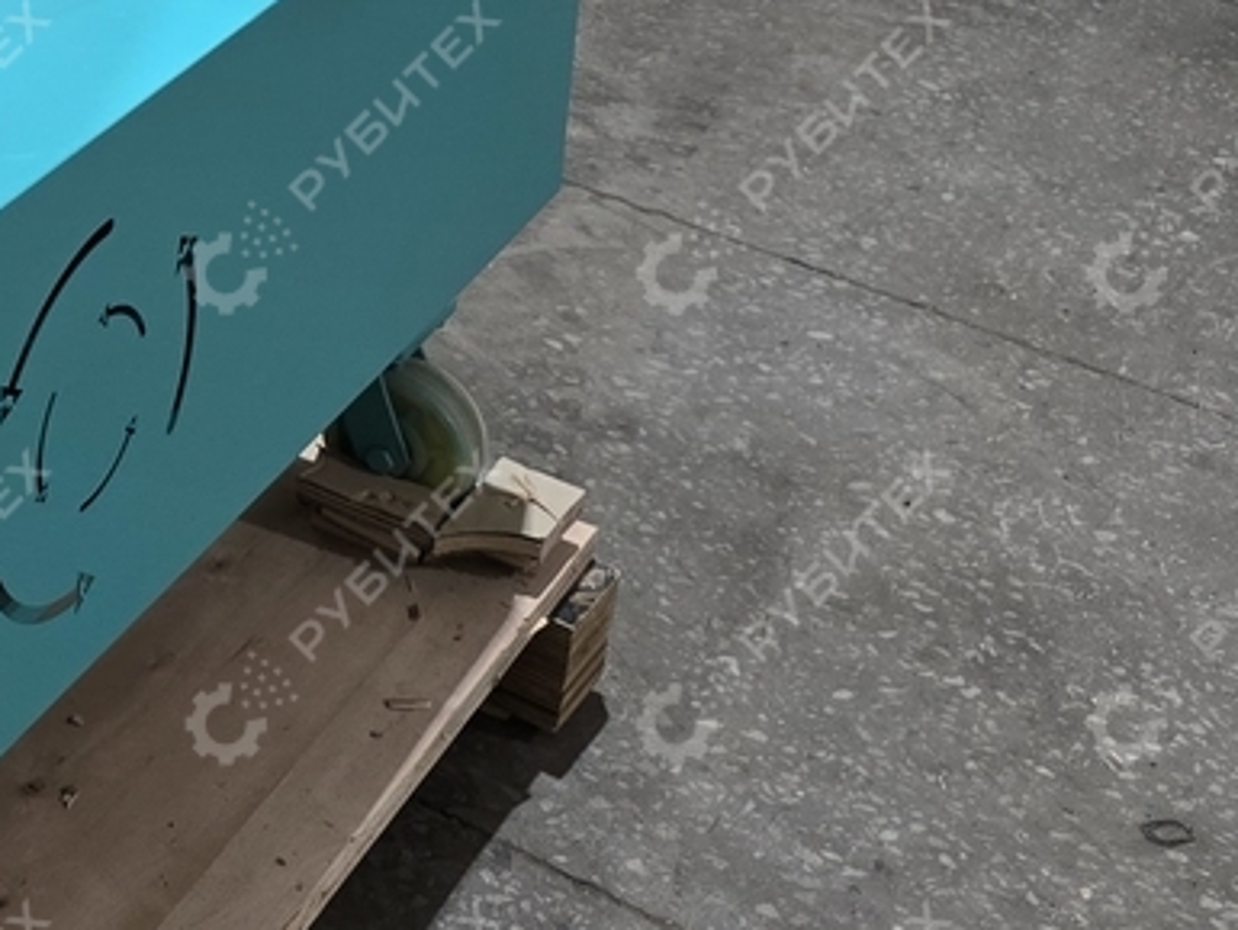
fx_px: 3077
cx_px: -248
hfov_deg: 21.2
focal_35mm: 86
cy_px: -119
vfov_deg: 16.6
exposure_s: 1/100
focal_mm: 6.3
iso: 320
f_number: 1.7
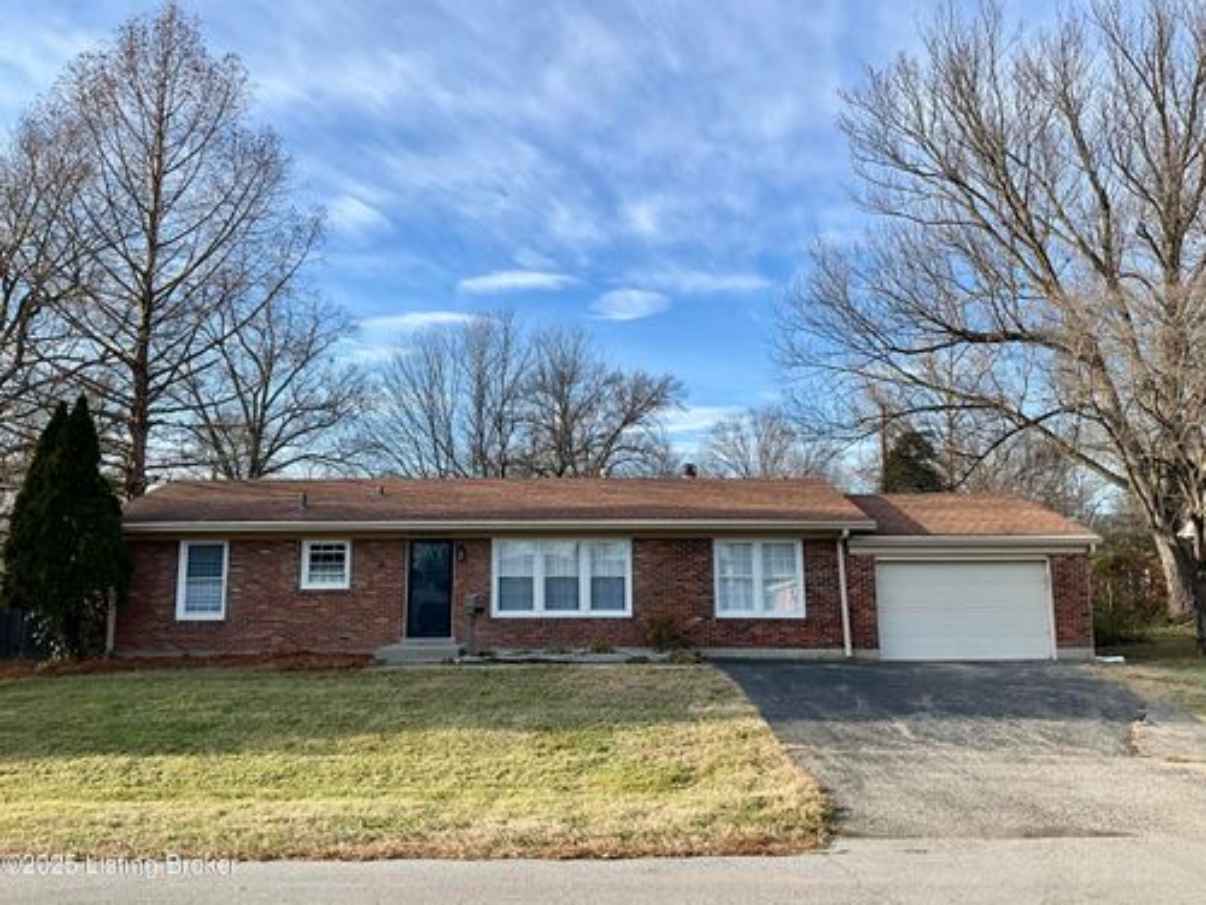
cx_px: 603
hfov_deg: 61.7
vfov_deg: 48.2
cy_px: 452
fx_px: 1010
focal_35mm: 29
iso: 25
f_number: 1.8
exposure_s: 1/1035
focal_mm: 3
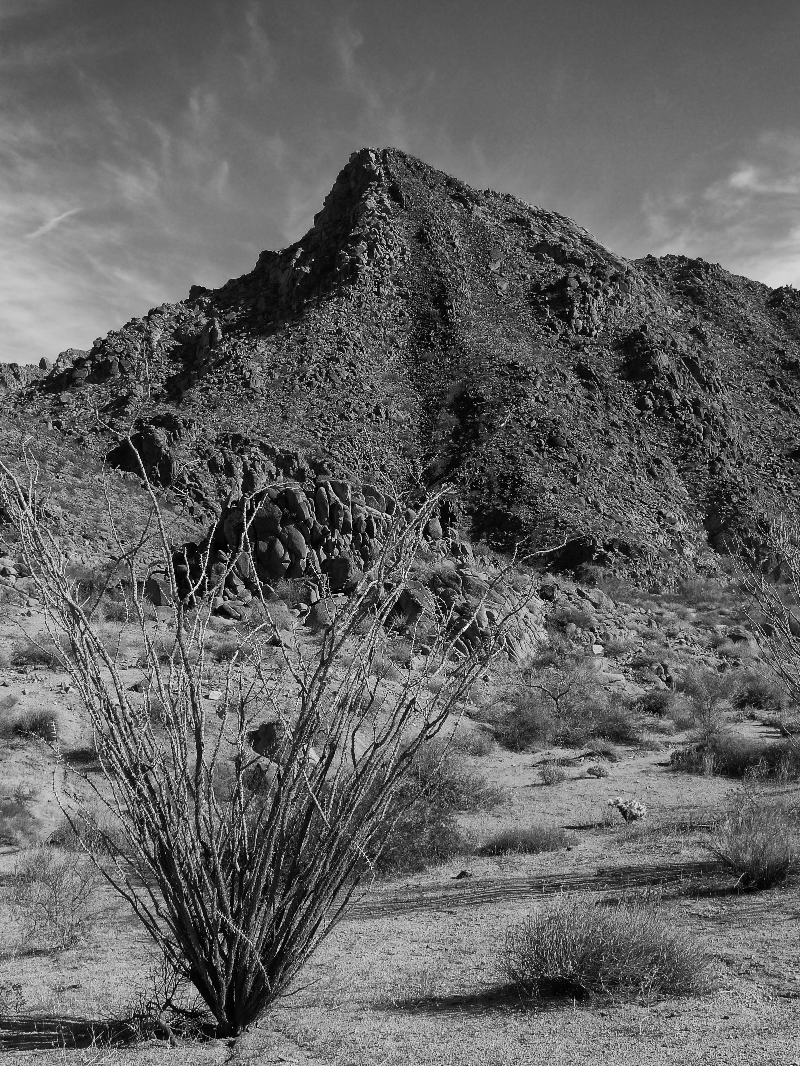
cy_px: 533
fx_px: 1140
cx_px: 400
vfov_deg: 50.1
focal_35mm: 37
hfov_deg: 38.7
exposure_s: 1/800
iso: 80
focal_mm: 7.9
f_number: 4.5
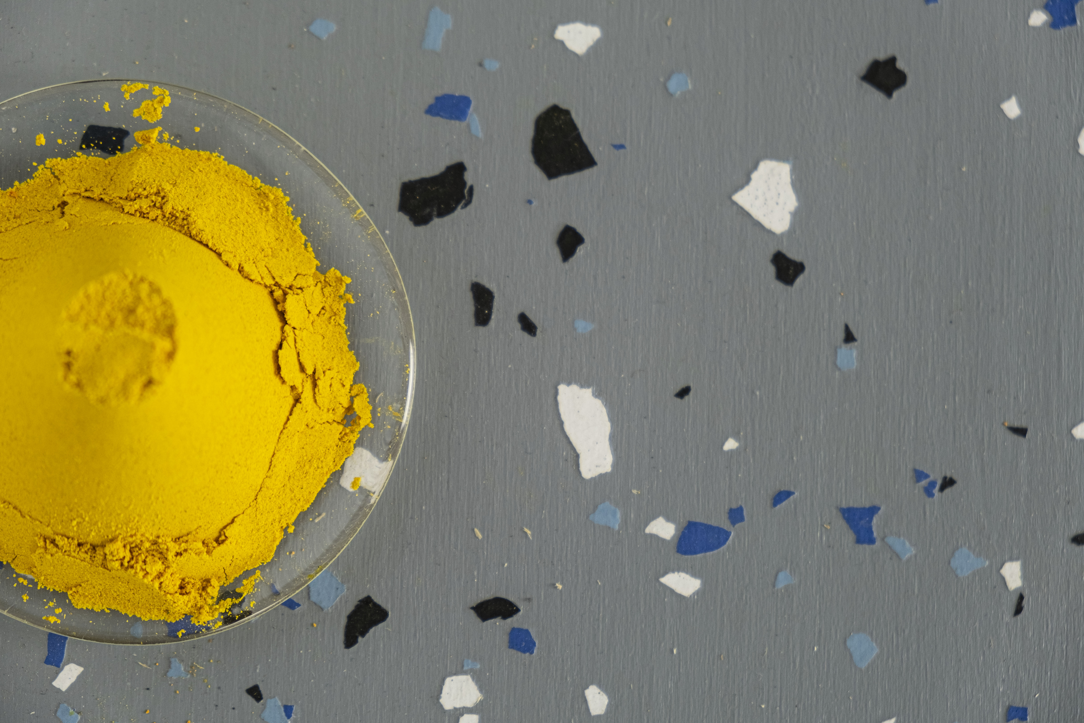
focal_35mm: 83
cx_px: 542
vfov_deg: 16.5
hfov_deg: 24.5
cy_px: 362
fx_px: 2499
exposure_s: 1/60
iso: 400
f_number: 4.5
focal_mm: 55
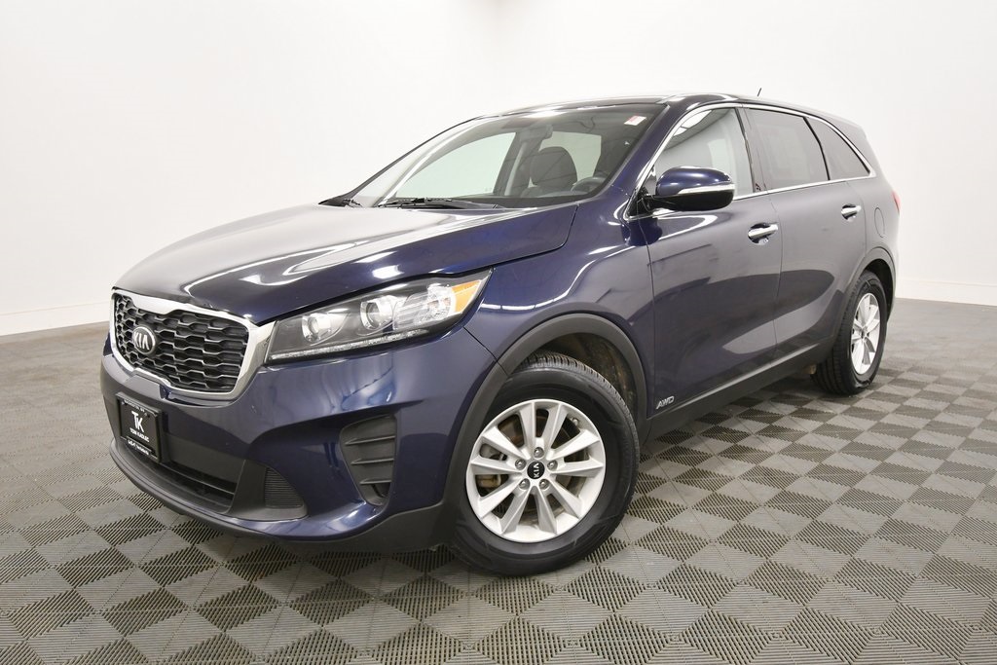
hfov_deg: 67.4
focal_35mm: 27
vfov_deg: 47.9
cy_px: 332
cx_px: 498
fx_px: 748
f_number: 5.6
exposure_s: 1/125
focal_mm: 18
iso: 1400
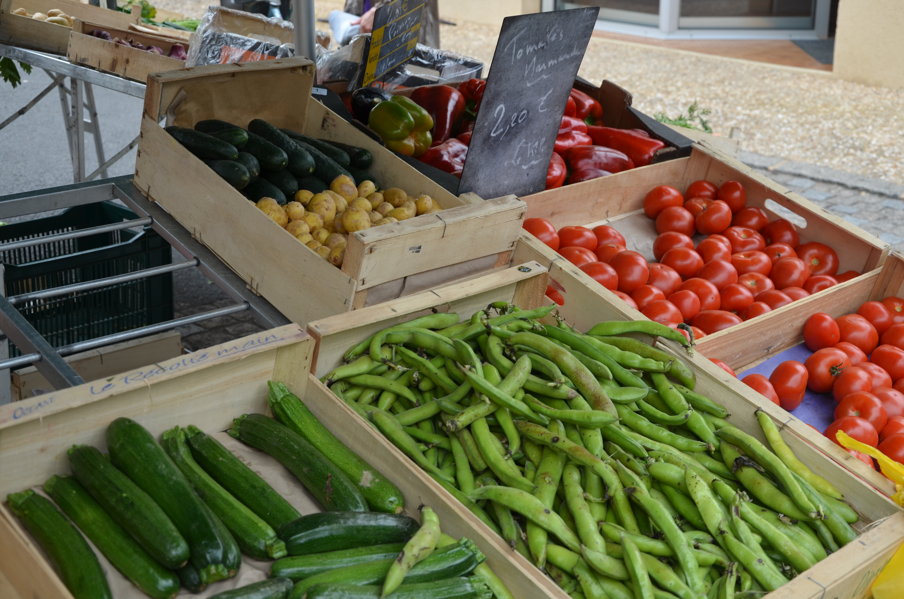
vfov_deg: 25.6
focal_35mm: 52
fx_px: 1316
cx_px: 452
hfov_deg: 37.9
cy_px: 300
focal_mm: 35
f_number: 5.6
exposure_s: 1/125
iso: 200
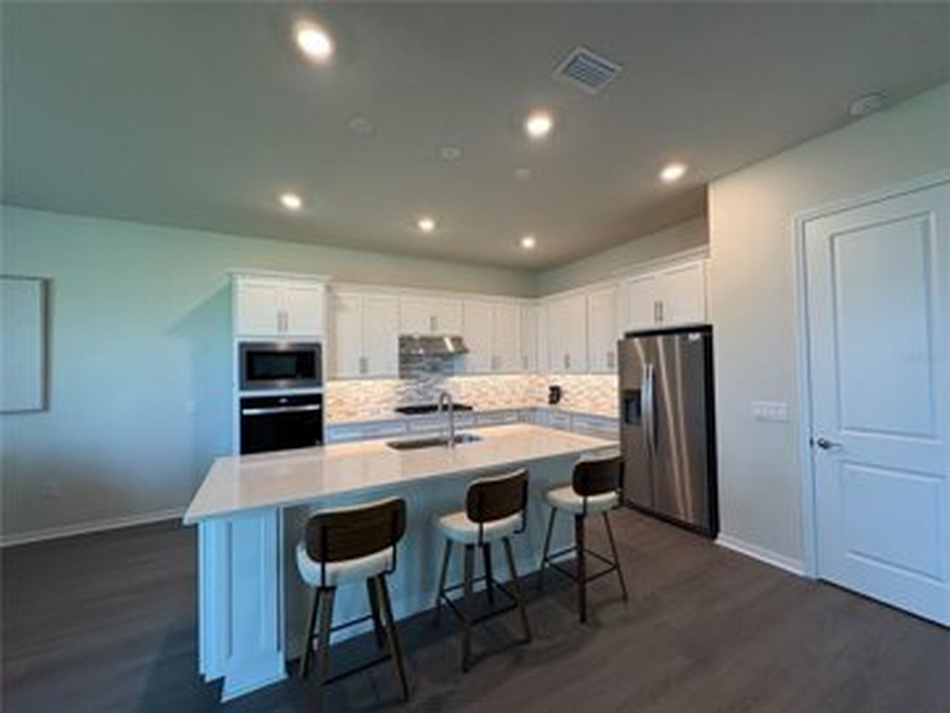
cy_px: 356
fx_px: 384
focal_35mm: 14
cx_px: 475
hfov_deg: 102.1
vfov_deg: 85.7
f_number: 2.2
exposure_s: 1/120
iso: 160
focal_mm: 2.22
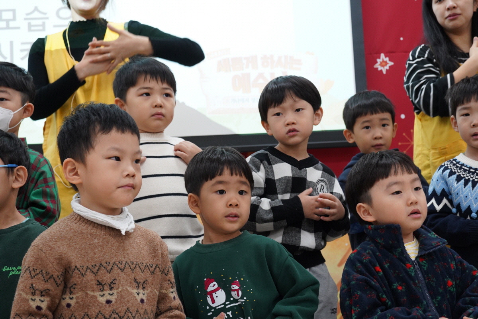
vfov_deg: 23.4
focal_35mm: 58
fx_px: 770
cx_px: 239
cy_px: 160
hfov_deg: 34.5
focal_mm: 58
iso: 2500
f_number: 6.3
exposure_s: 1/100
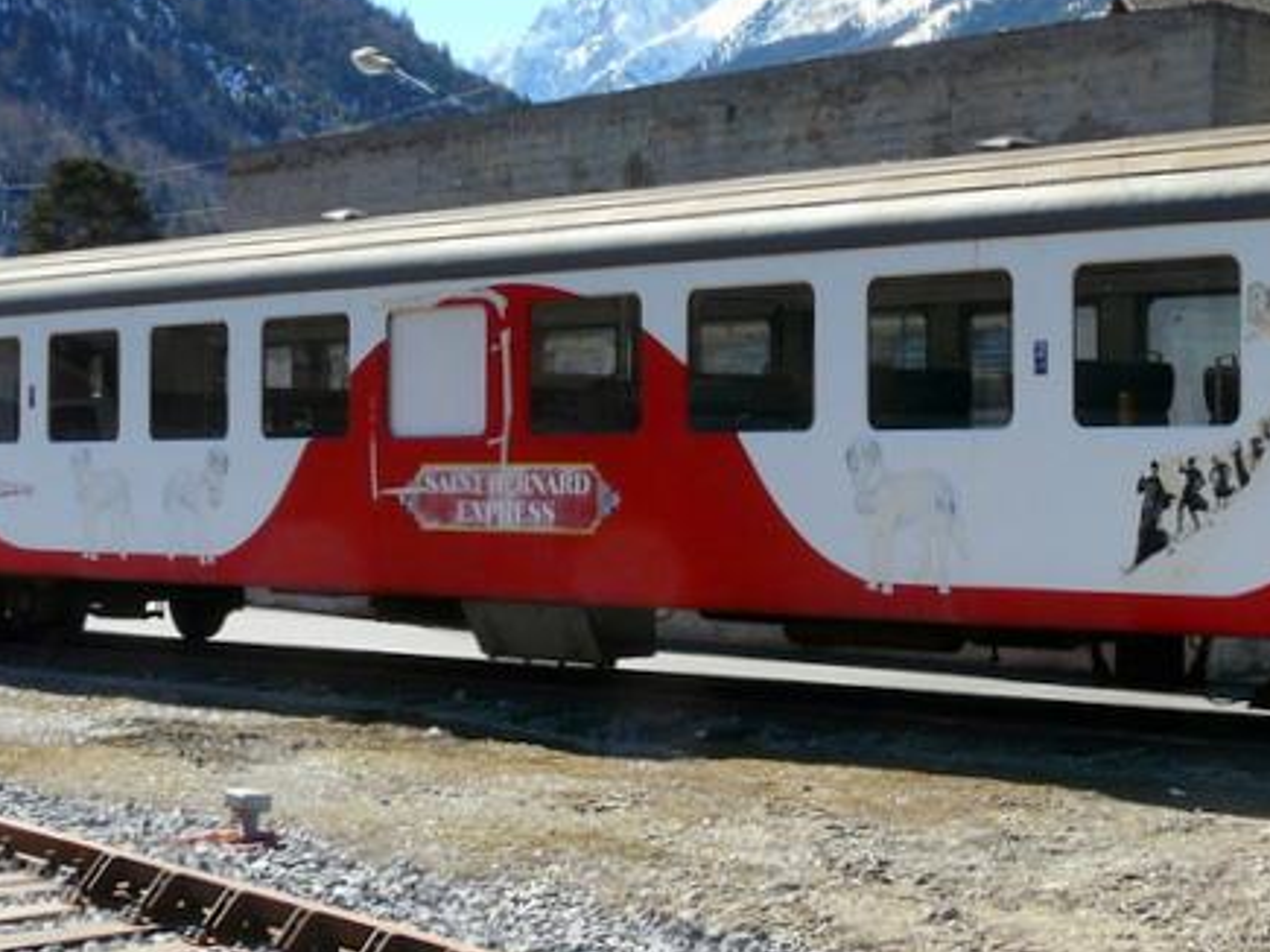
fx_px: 2531
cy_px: 394
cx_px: 1057
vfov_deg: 21.3
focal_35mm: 69
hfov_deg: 27.5
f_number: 5.6
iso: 100
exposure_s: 1/320
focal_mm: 4.9
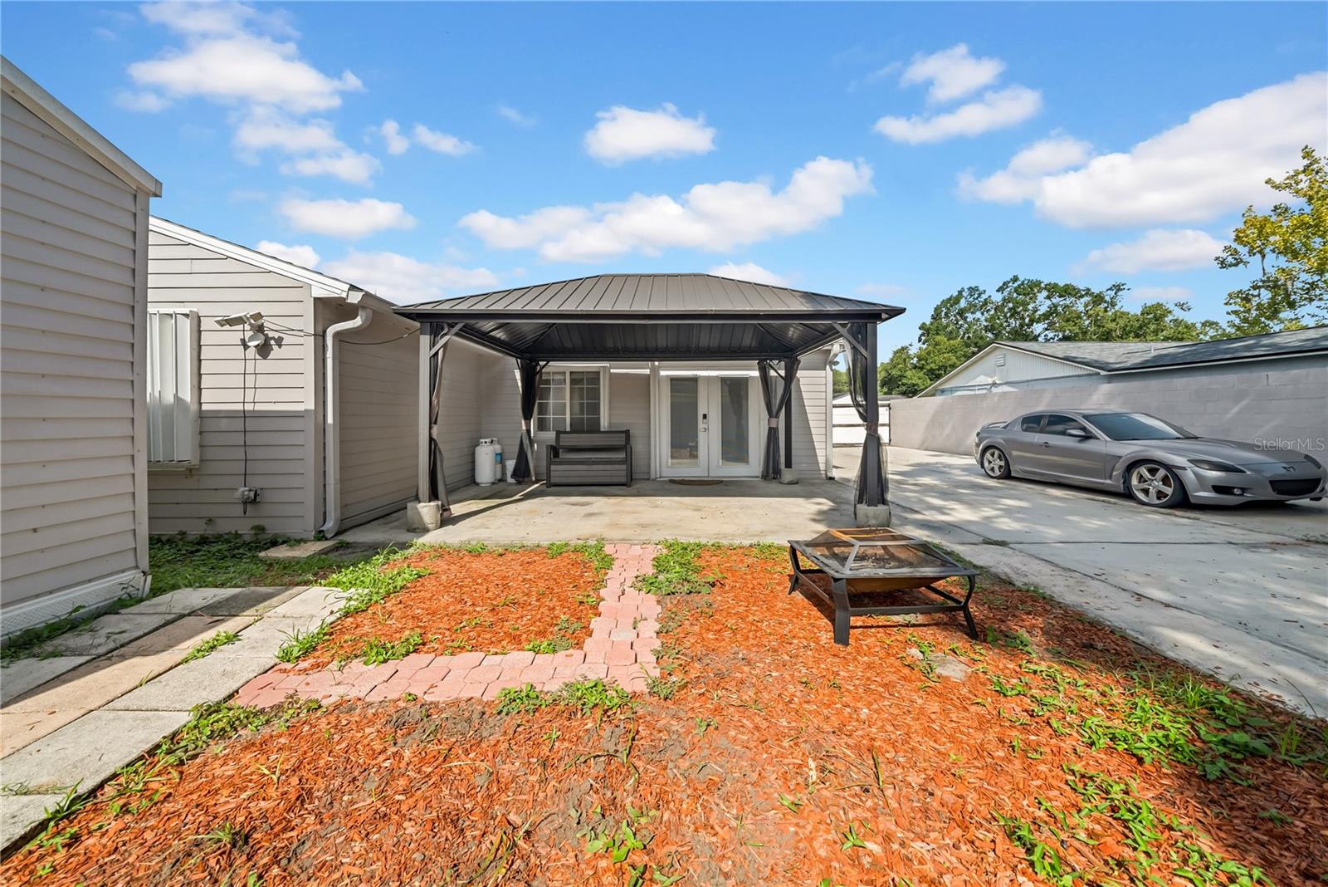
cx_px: 664
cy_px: 444
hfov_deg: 112.6
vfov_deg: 90.1
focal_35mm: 12
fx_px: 443
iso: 800
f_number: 7.1
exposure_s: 1/1250
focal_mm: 12
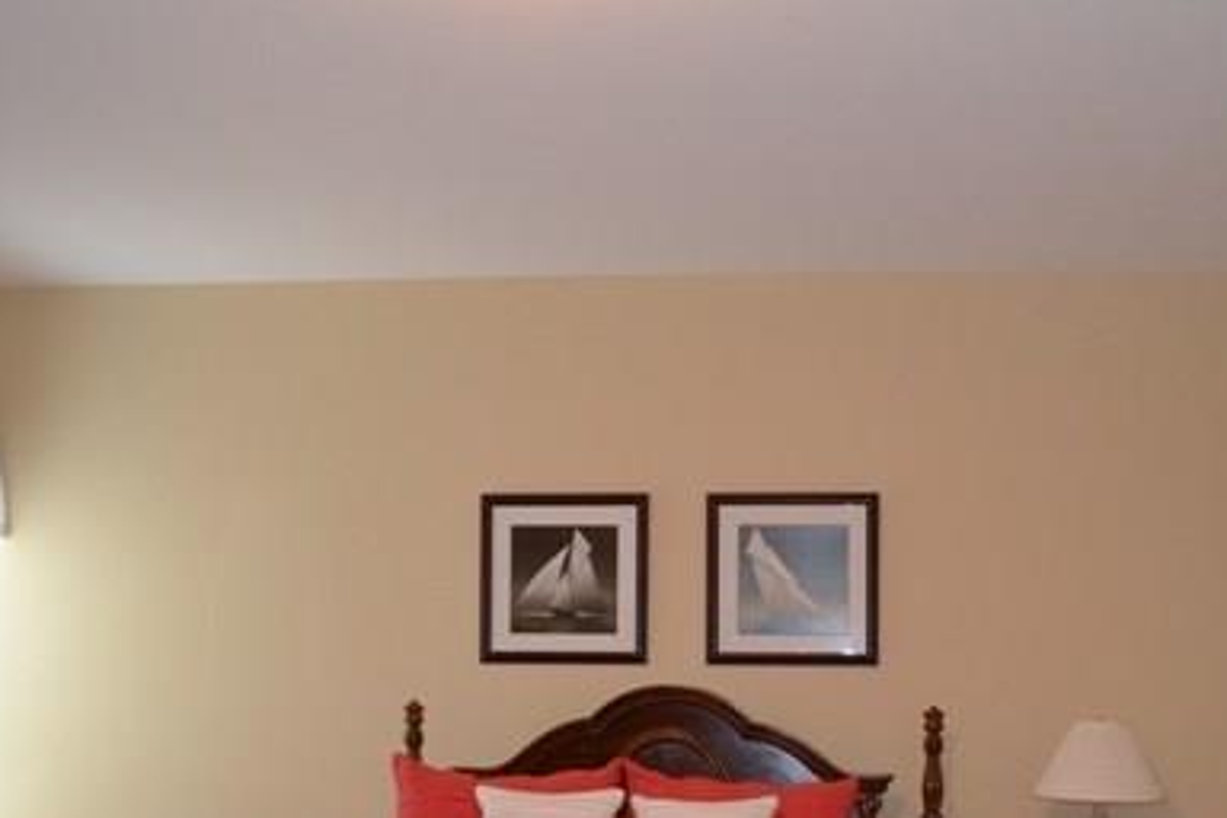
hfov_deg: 39.6
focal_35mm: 50
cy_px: 673
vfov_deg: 26.4
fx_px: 1704
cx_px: 658
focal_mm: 20
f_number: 3.8
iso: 2000
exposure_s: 1/60
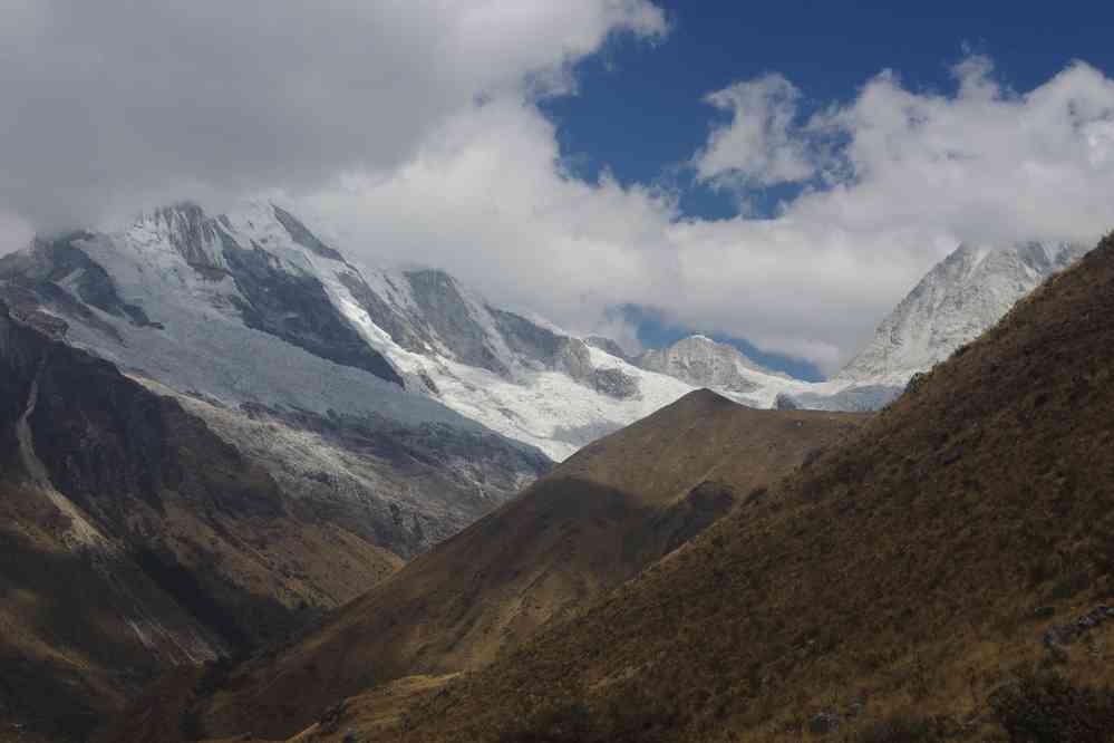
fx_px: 1764
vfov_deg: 23.8
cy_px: 372
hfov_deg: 35.1
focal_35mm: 57
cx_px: 557
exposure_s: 1/160
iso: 200
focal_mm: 38
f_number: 11
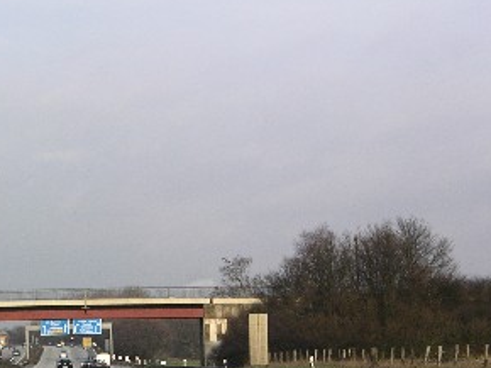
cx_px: 45
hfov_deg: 11.8
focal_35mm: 166
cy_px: 349
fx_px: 2353
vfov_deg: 8.9
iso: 50
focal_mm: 21
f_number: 5.5
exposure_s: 1/142
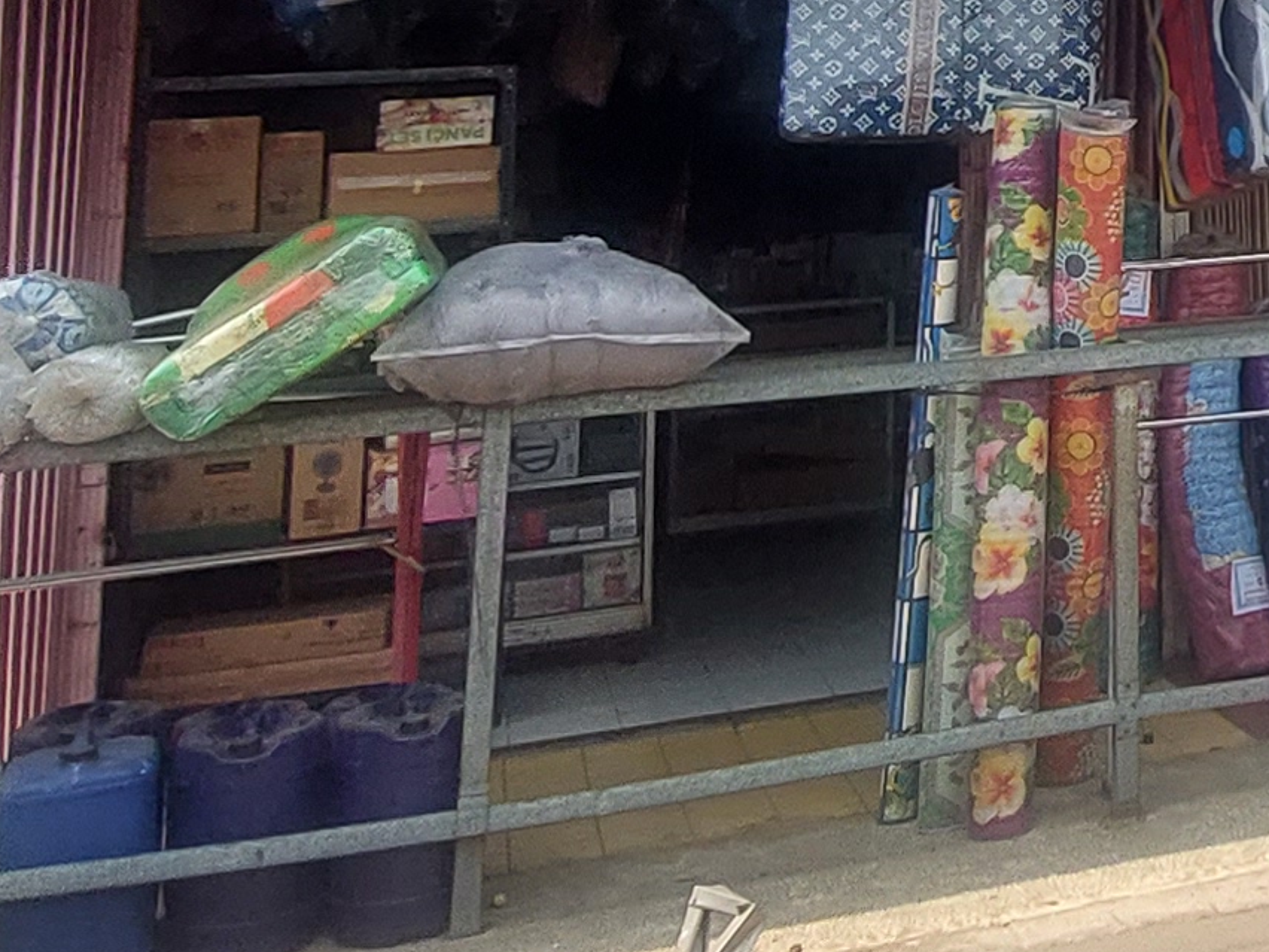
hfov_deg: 25.0
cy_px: -274
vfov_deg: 21.7
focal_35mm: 61
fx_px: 2236
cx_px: 1857
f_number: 2.2
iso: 50
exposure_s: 1/1258
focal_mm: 1.74
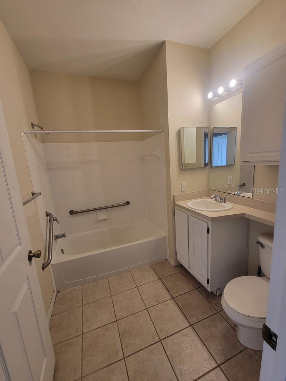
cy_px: 190
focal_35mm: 13
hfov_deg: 89.9
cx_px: 143
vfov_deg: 106.2
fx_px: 143
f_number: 2.2
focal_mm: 2.2
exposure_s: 1/60
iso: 100
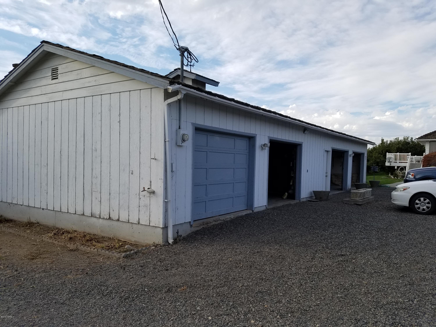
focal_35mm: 26
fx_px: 327
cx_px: 218
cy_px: 164
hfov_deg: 67.3
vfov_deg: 53.1
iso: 50
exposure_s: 1/1744
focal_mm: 4.2
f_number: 1.7
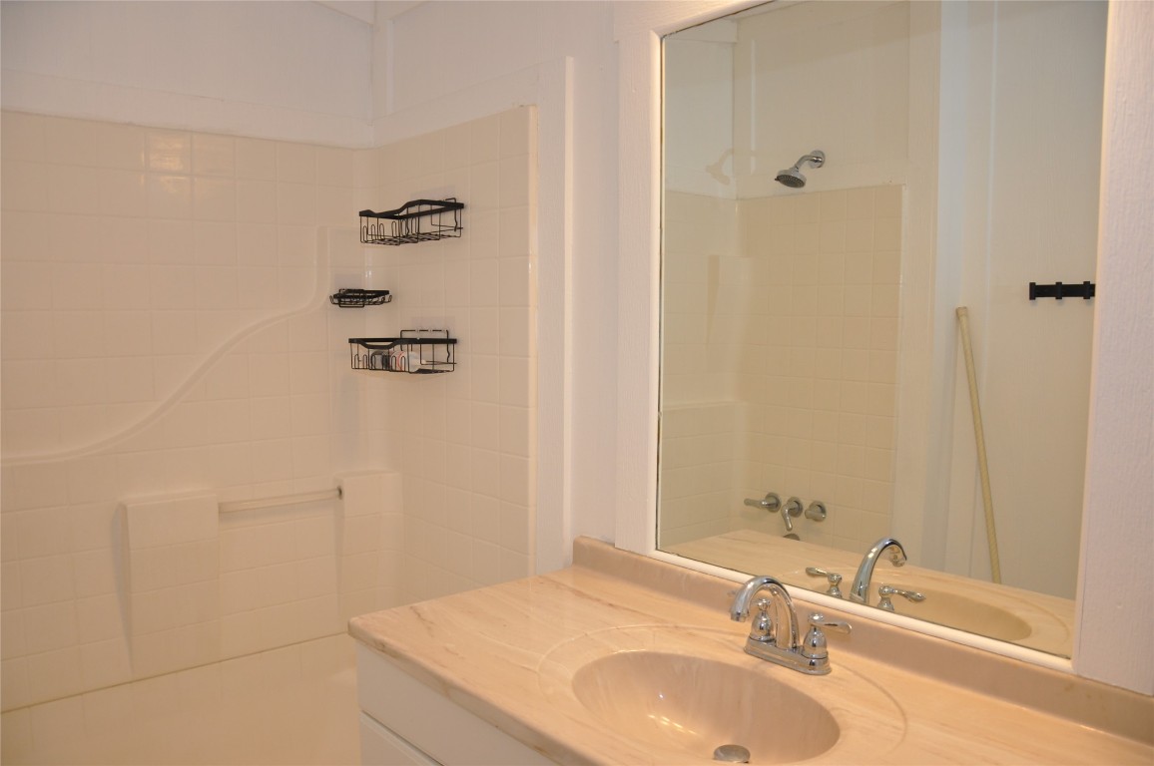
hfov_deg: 67.4
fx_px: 865
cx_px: 577
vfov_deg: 47.8
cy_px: 383
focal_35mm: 27
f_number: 4
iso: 400
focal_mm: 18
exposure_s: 1/60
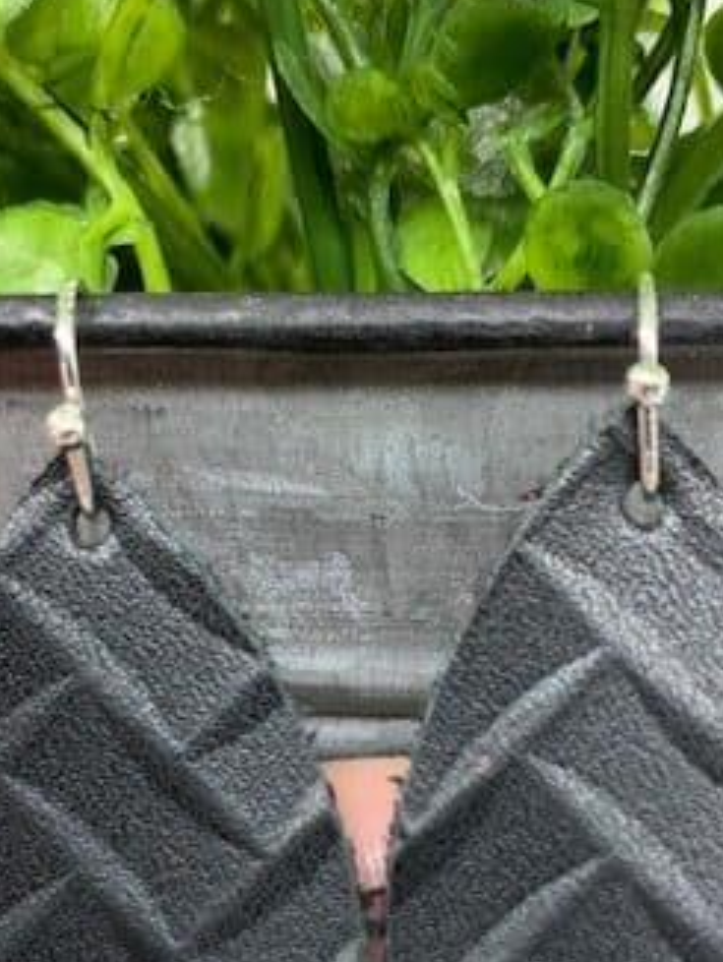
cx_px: 363
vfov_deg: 36.1
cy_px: 788
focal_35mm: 51
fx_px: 1418
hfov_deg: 28.6
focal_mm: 4.25
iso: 80
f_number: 1.8
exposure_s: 1/120
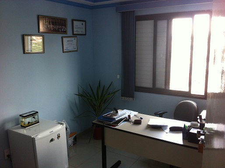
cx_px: 112
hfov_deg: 52.7
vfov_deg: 40.6
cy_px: 84
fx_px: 227
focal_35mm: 35
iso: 100
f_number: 2.8
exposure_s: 1/40
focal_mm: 3.85
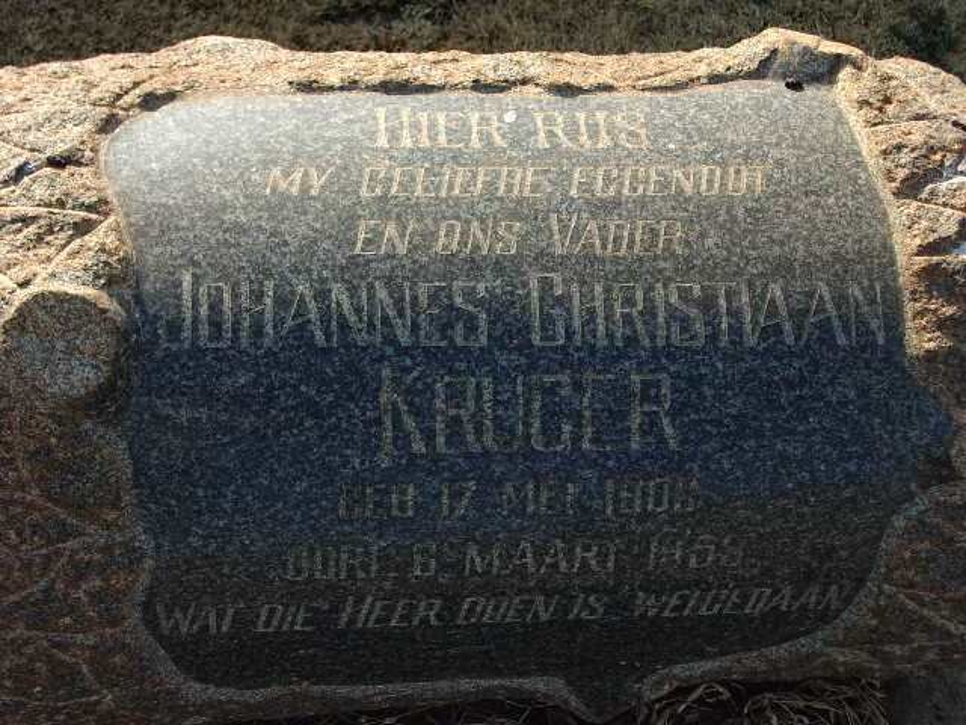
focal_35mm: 62
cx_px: 483
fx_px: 1730
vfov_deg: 23.7
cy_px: 362
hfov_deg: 31.2
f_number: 3.5
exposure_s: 1/200
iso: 50
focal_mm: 10.2
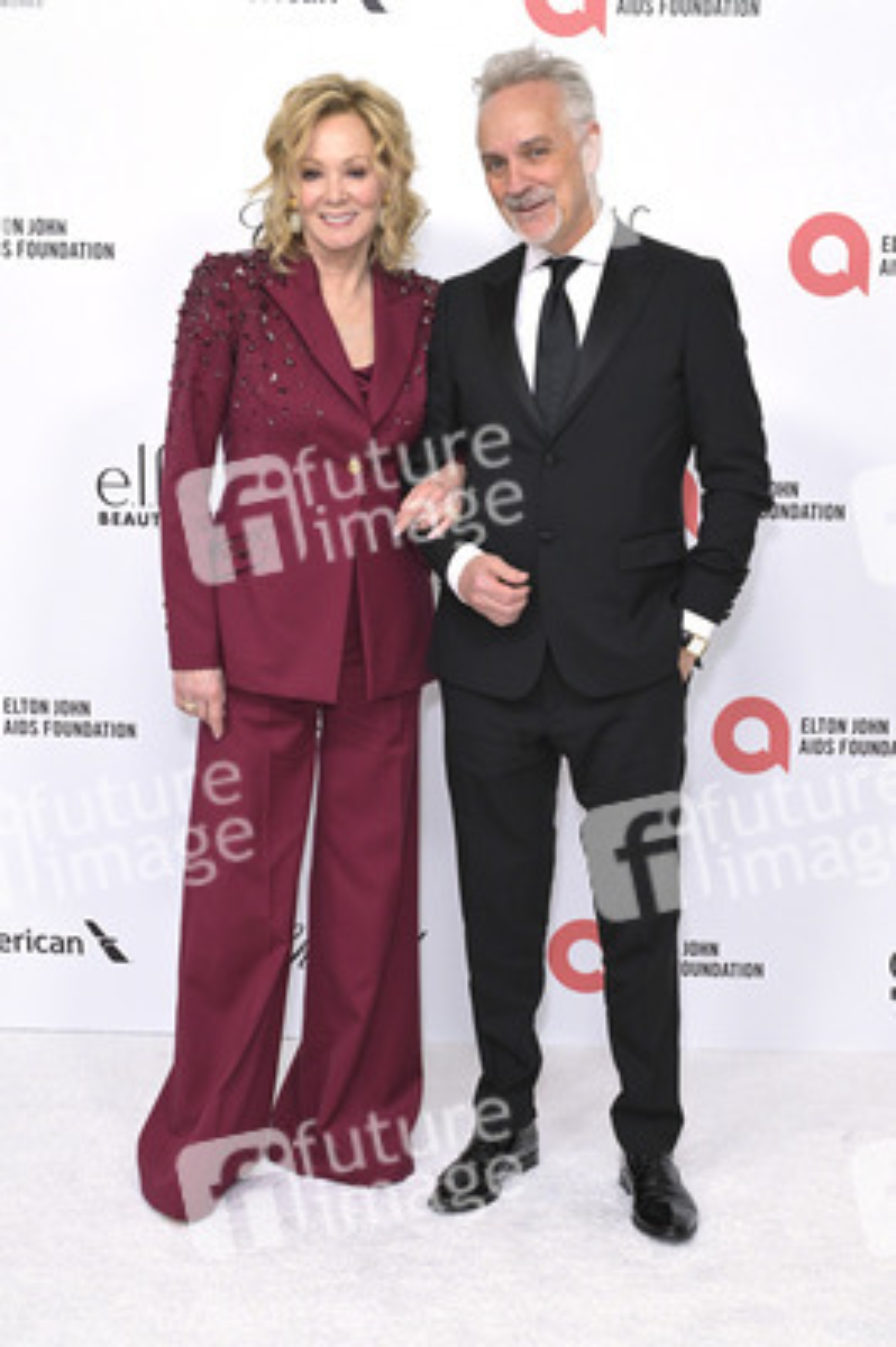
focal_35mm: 55
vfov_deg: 36.3
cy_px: 674
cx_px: 448
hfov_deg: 24.6
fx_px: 2057
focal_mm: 55
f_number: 5.6
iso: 2000
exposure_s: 1/250
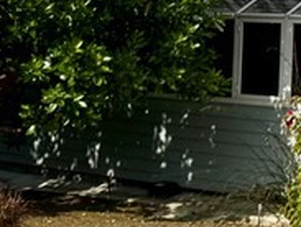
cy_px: -201
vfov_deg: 10.4
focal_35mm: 134
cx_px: 576
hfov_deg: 13.0
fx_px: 1167
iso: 80
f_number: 1.78
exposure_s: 1/7937
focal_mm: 6.76
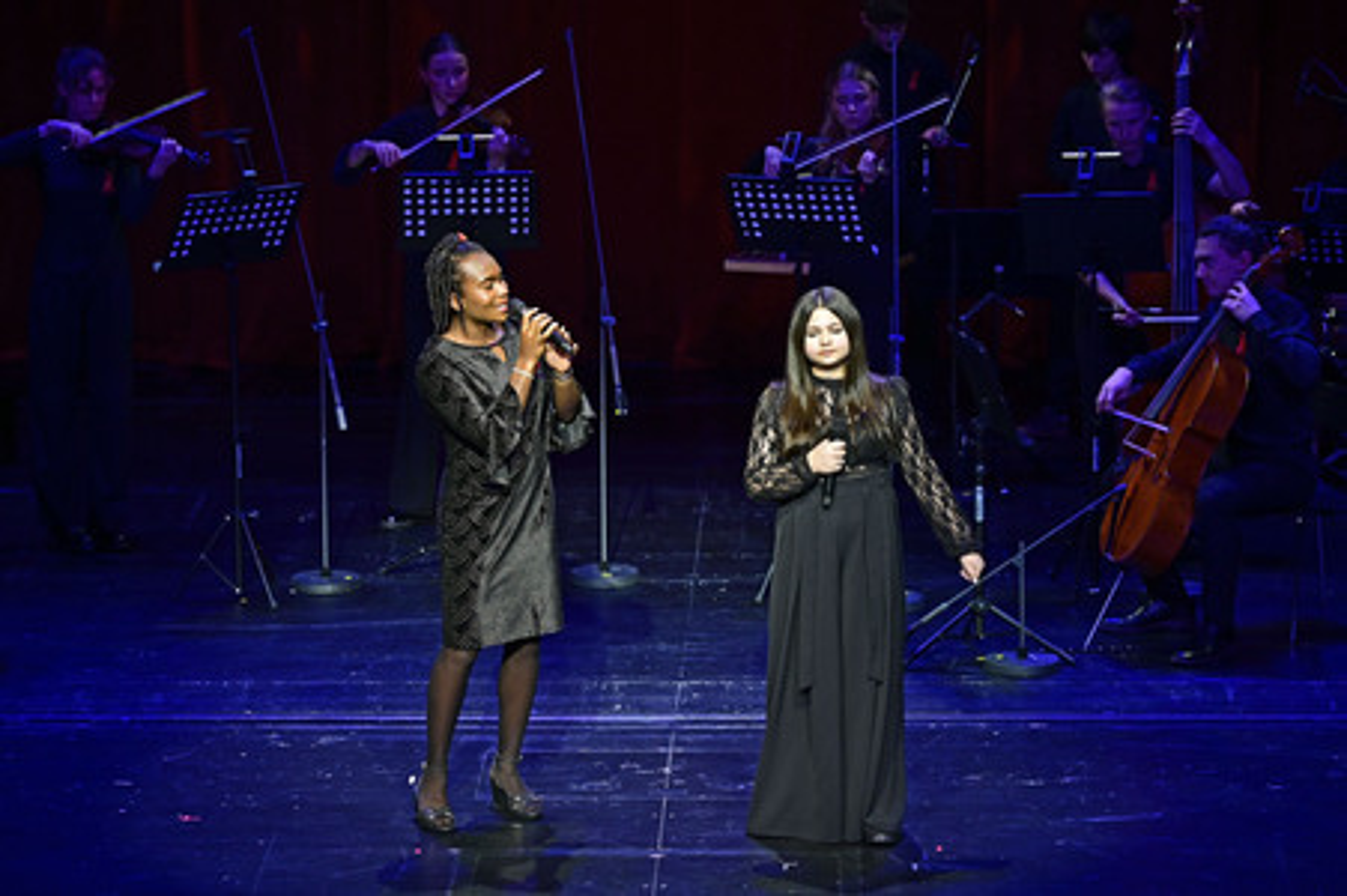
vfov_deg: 10.1
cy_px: 448
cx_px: 674
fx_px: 5047
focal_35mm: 135
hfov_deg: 15.2
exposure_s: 1/400
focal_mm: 135
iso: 1000
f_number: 4.5
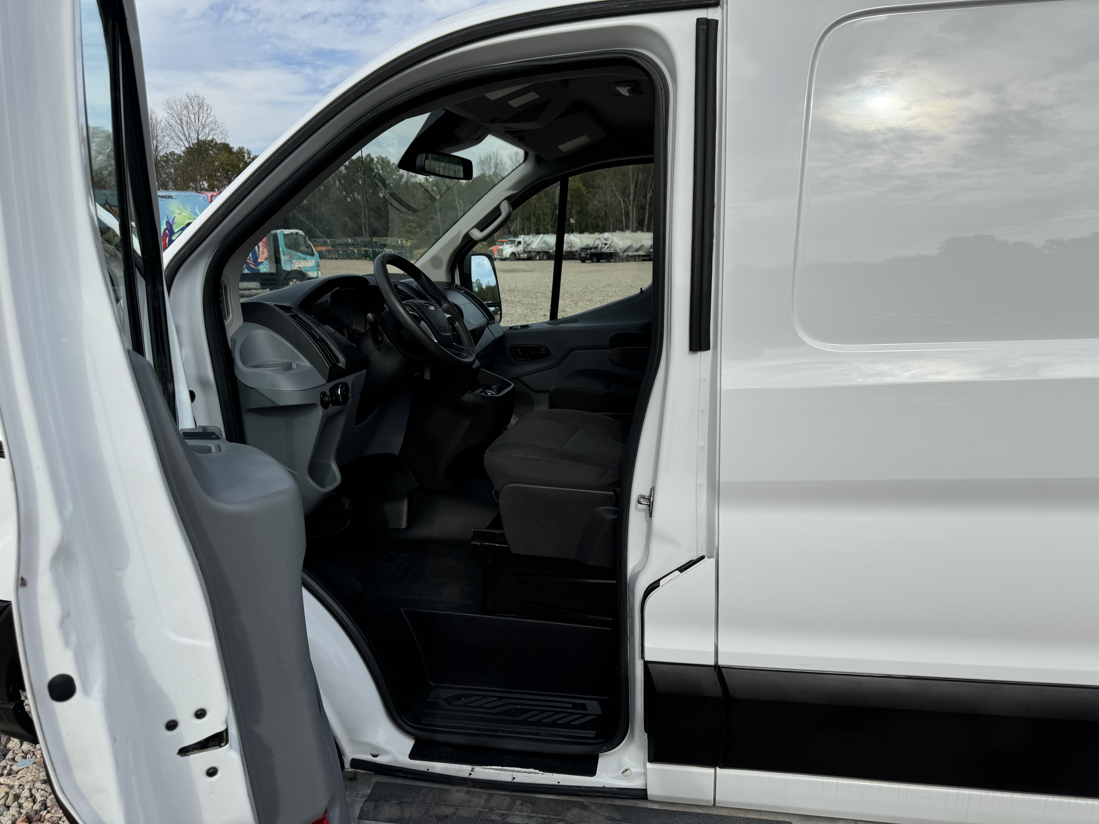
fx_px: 762
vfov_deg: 56.8
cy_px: 412
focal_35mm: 24
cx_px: 550
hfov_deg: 71.6
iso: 80
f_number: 1.78
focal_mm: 6.76
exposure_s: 1/4310
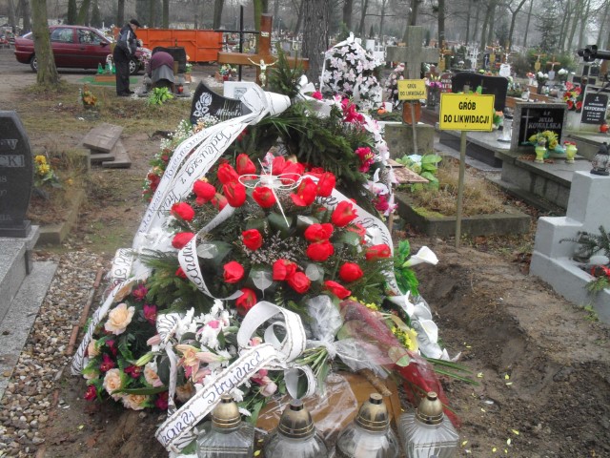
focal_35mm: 35
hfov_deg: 52.6
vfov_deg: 40.7
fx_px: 617
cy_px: 229
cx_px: 305
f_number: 3.2
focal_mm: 6.3
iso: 100
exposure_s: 1/125
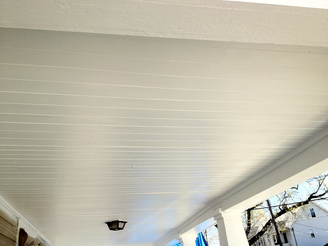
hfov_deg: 52.6
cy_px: 123
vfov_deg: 40.7
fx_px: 332
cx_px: 164
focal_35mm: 35
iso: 64
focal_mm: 4.28
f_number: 2.4
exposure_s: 1/613
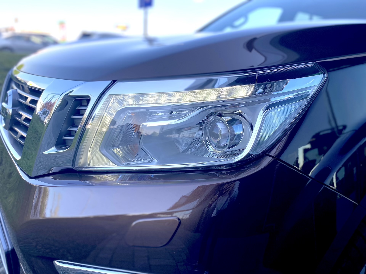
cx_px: 183
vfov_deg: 53.1
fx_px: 275
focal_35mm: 26
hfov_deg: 67.3
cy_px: 137
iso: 32
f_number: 1.8
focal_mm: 4.25
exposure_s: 1/340
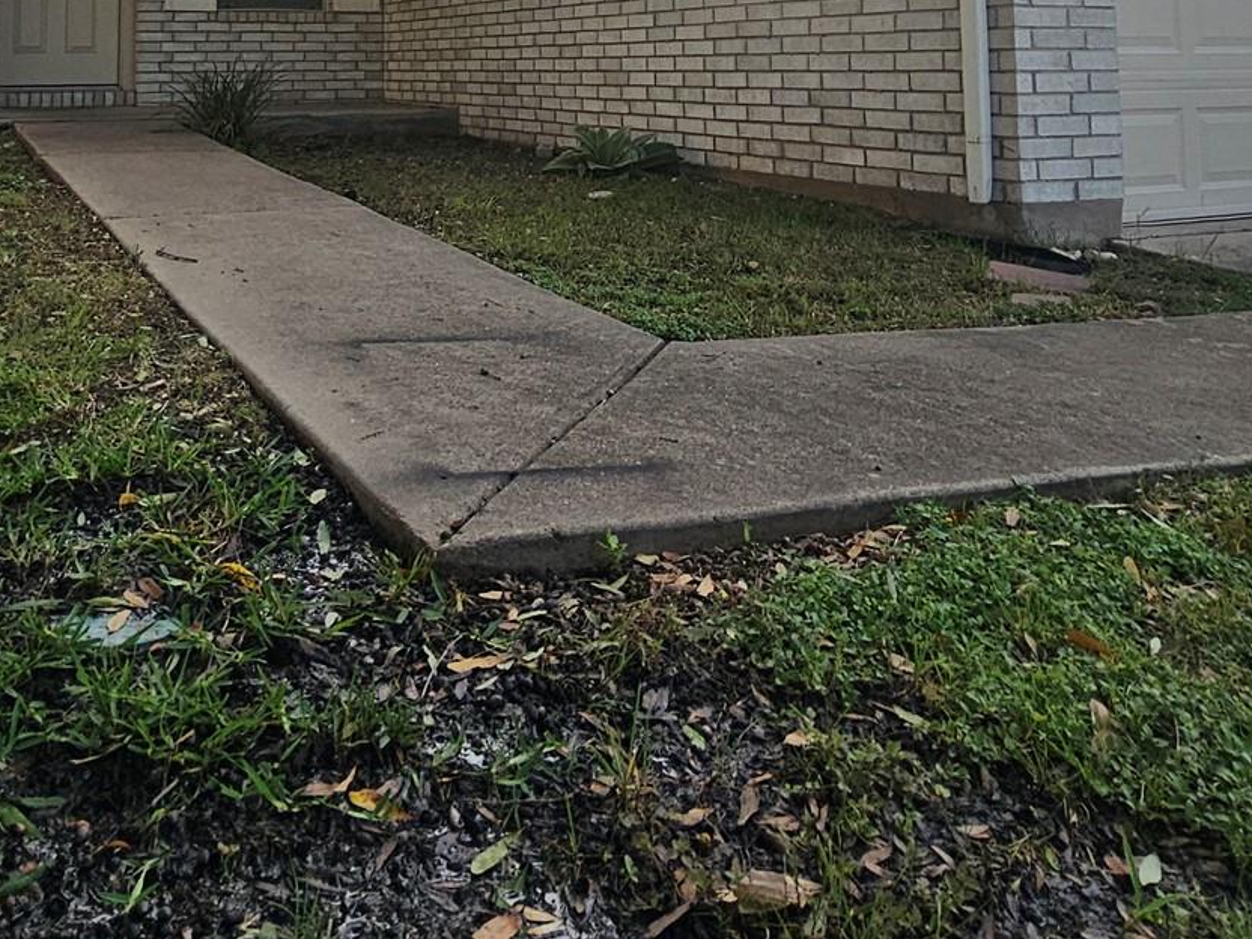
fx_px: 1157
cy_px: -35
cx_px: 473
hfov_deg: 56.2
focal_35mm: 32
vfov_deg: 38.4
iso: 50
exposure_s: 1/1889
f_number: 2.2
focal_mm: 2.2
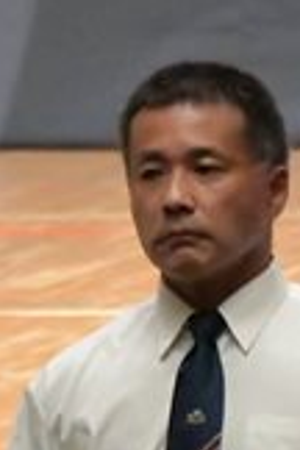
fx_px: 16111
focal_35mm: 1289
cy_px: 286
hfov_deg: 1.1
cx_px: 804
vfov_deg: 1.6
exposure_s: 1/400
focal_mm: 180
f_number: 5.6
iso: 16000
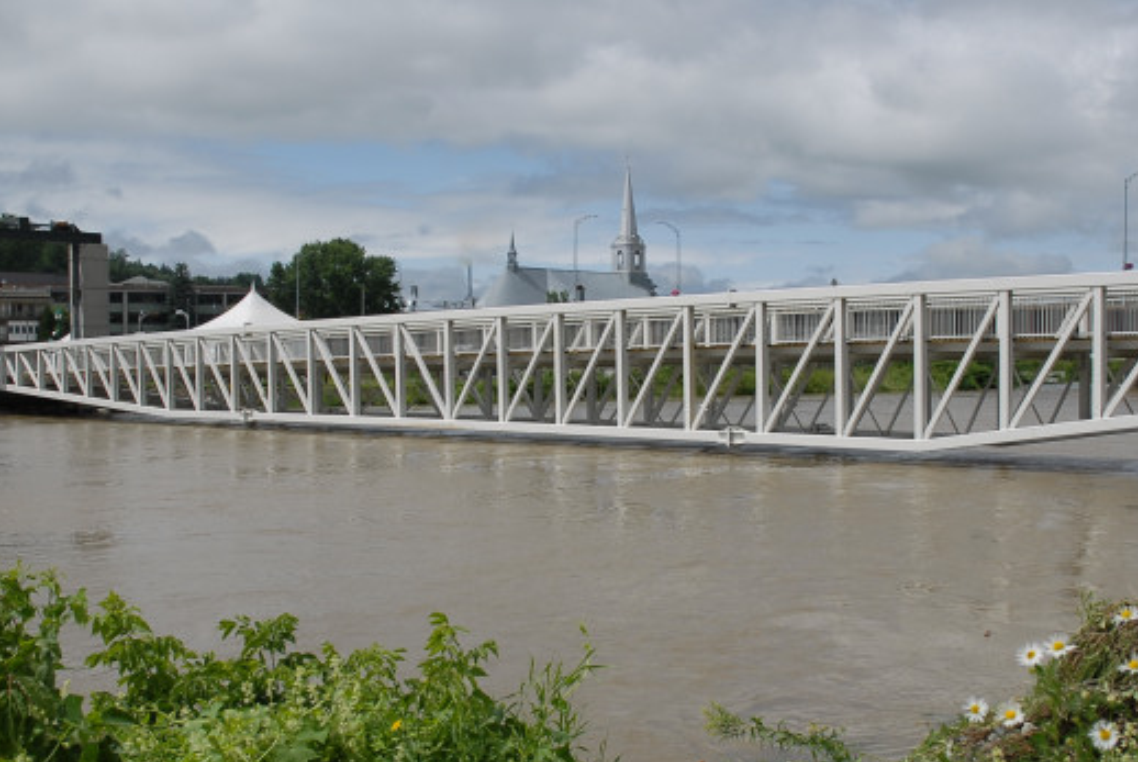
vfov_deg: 26.5
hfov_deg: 38.8
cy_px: 482
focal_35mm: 51
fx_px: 1614
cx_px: 615
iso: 100
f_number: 8
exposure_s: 1/400
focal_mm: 22
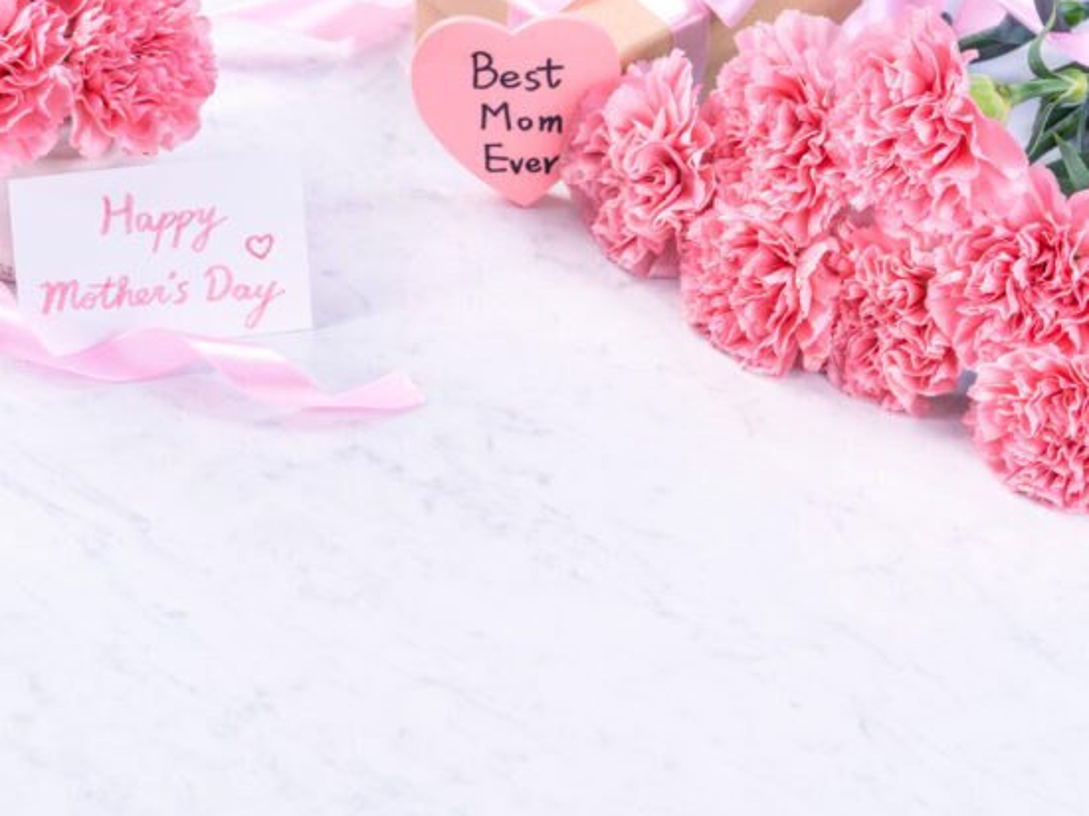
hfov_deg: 14.1
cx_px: 587
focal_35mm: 140
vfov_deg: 10.6
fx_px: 4402
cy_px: 407
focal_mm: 128
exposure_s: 1/60
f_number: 11
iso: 100
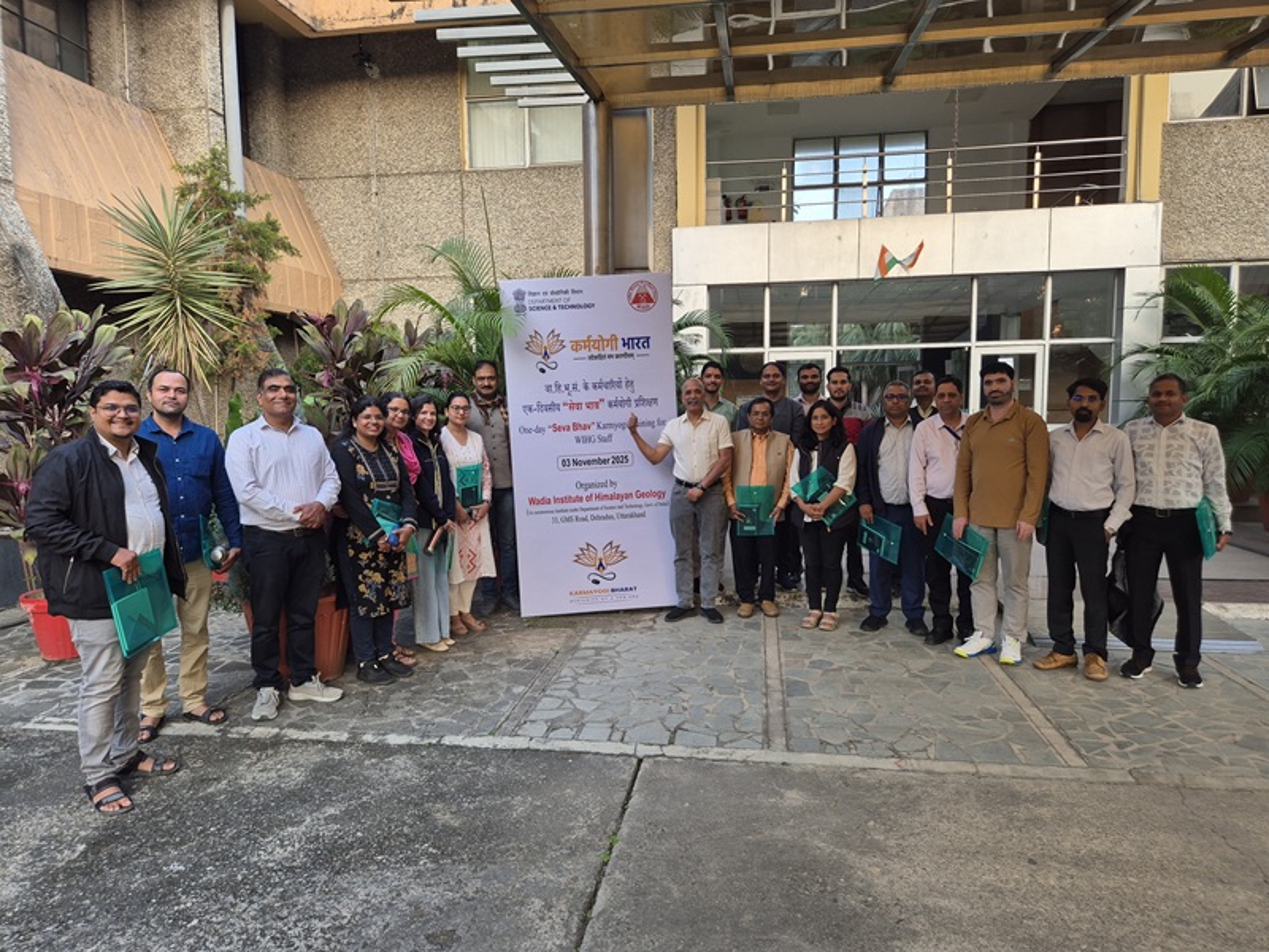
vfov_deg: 58.9
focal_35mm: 23
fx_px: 843
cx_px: 634
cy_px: 476
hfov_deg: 73.9
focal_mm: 5.4
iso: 80
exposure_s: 1/180
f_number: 1.8
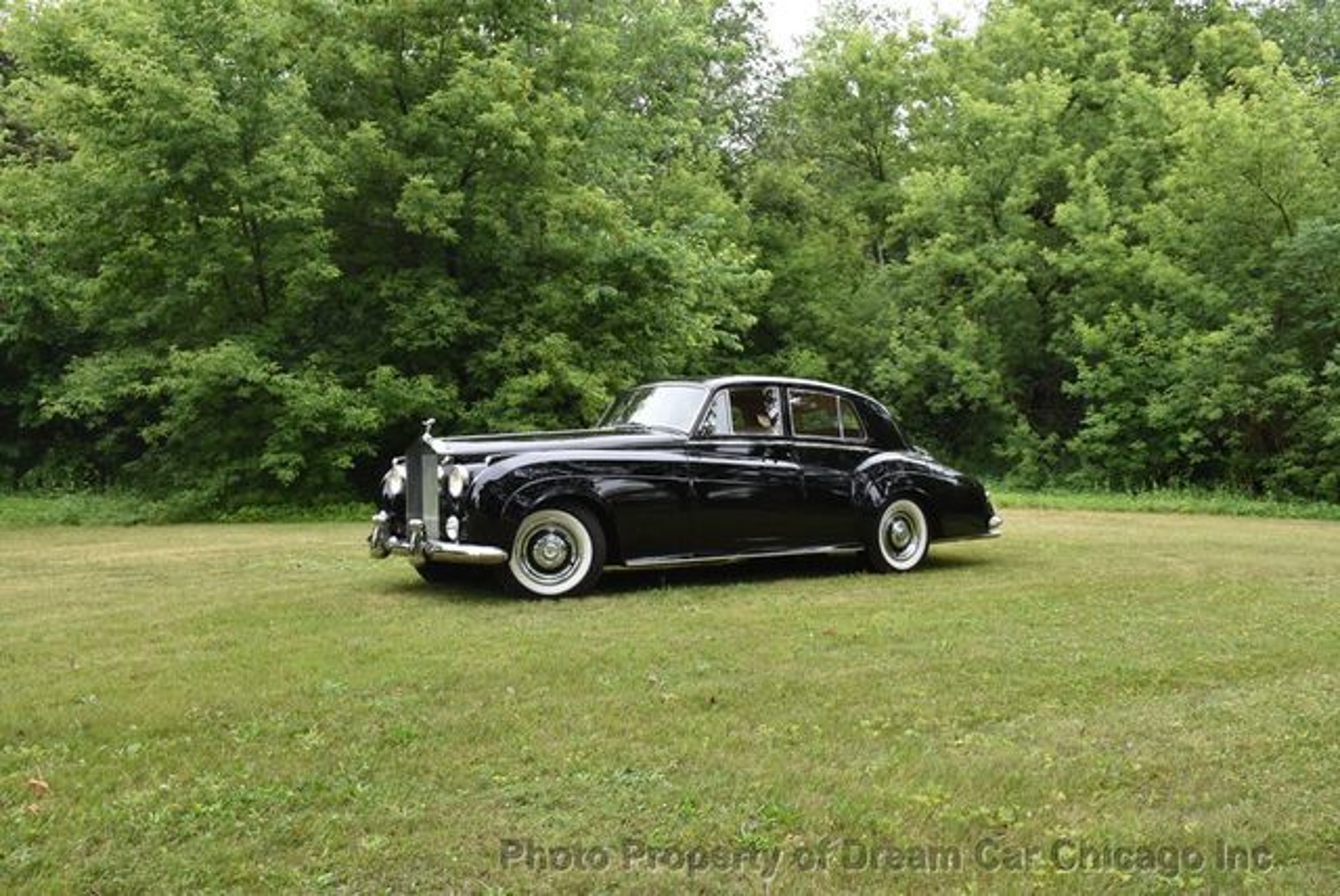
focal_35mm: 33
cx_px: 670
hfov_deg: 57.2
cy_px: 448
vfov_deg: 40.0
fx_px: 1229
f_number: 8
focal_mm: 22
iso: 800
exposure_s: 1/400
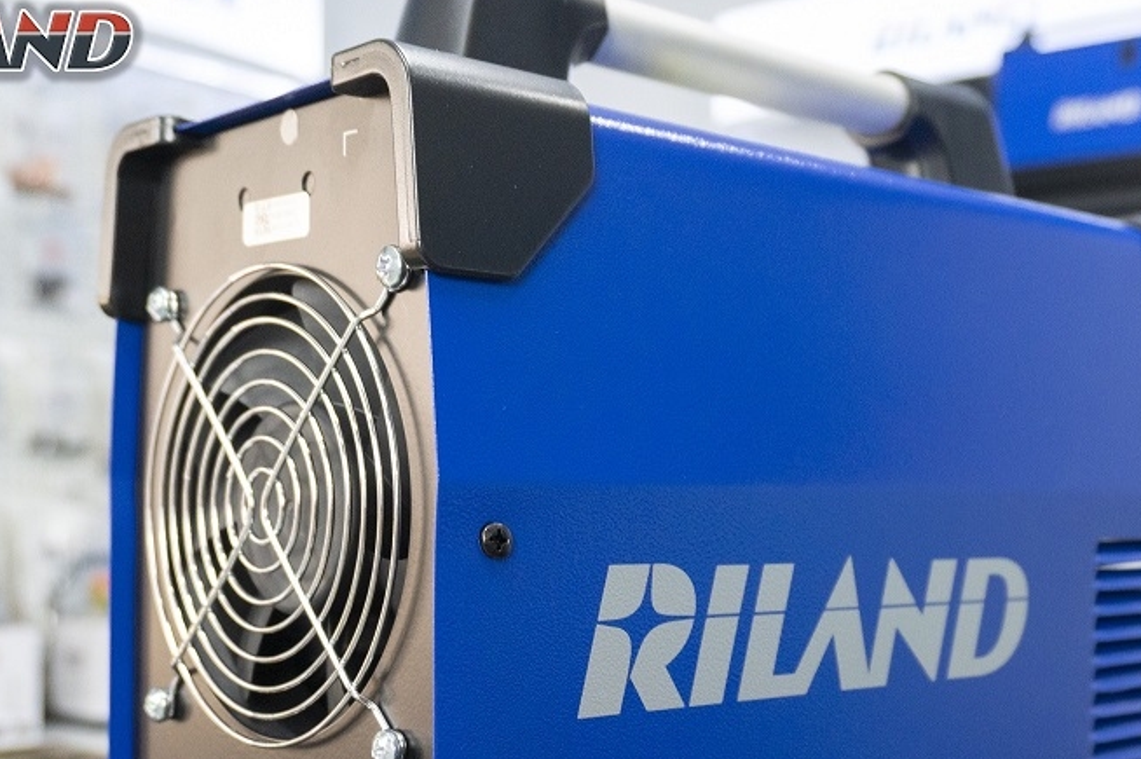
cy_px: 557
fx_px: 1671
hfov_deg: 37.6
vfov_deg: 25.3
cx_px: 670
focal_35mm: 53
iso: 2000
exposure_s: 1/100
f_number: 4.5
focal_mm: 23
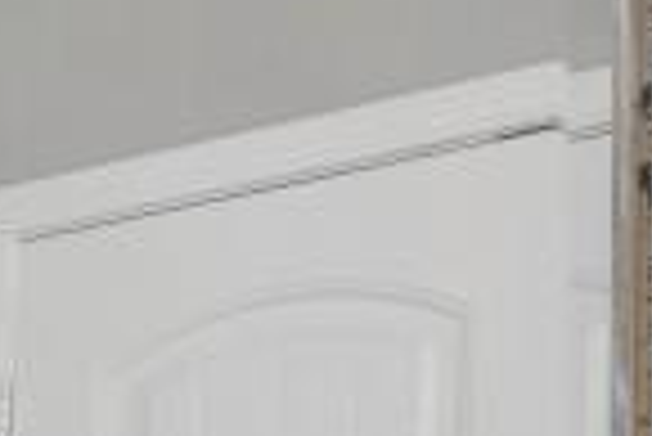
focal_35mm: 127
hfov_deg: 12.2
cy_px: 863
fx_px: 2302
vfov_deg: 10.0
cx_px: -1007
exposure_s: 1/2
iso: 125
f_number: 7.1
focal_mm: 16
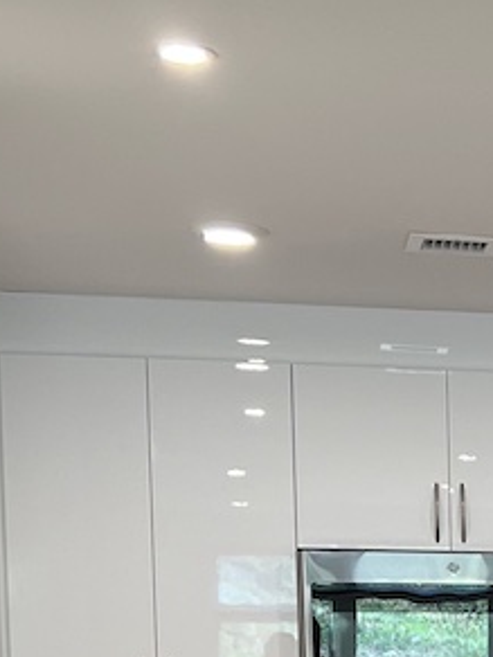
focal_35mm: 114
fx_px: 2165
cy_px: 862
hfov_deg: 12.0
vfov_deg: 16.3
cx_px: 867
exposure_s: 1/120
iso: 100
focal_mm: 5.7
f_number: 1.5
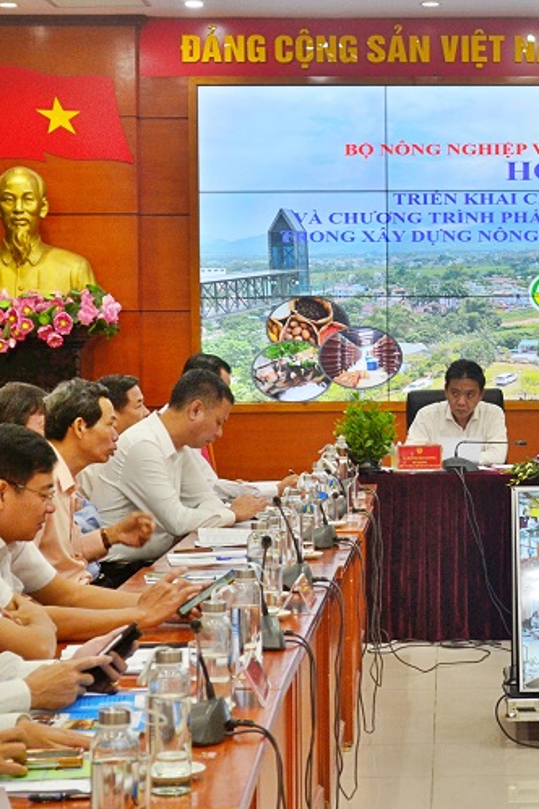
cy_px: 404
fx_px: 2335
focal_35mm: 104
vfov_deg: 19.6
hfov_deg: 13.0
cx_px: 562
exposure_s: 1/60
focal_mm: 46
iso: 800
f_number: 7.1
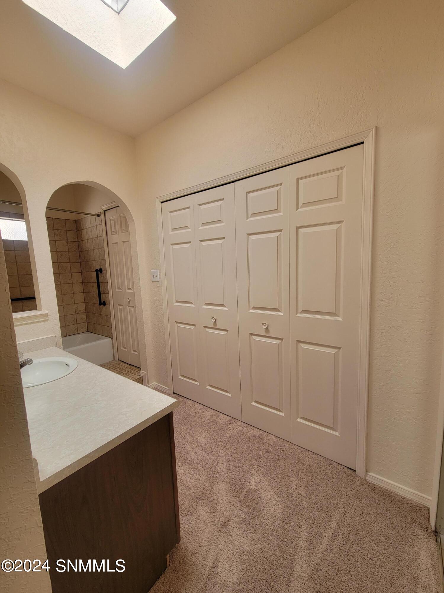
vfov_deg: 106.2
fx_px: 222
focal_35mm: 13
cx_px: 222
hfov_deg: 89.9
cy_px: 296
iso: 50
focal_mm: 2.2
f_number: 2.2
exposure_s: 1/60
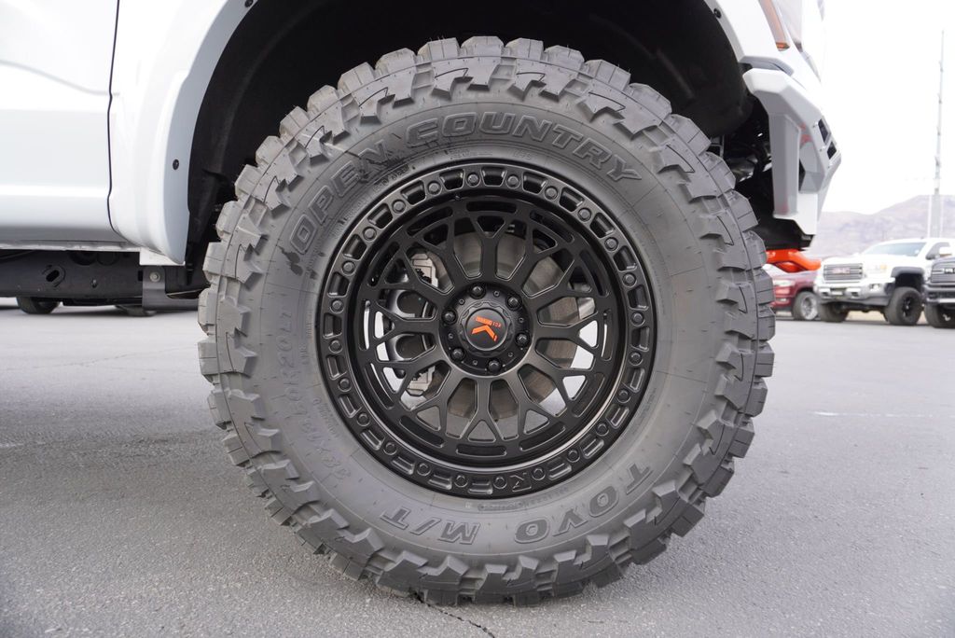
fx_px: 637
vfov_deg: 53.2
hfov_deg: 73.7
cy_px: 319
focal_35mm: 24
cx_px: 478
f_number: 4
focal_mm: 16
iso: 100
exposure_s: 1/60
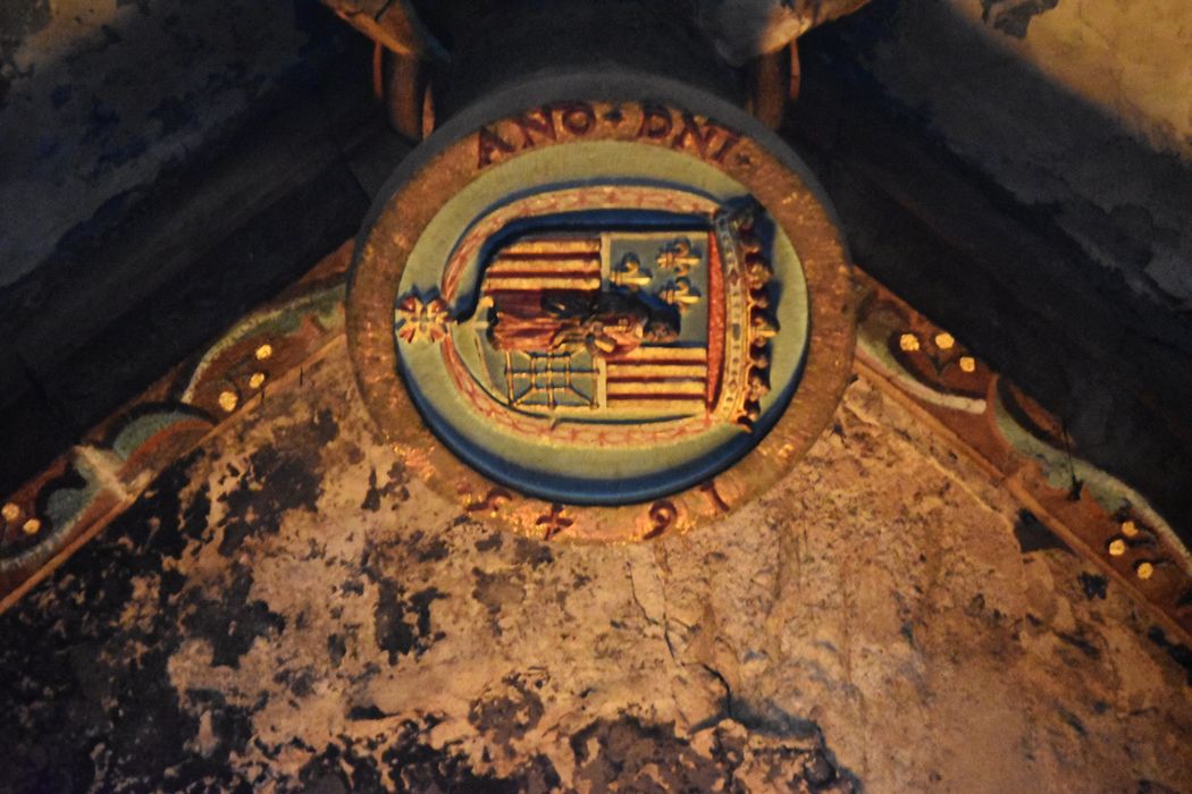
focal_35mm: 218
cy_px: 397
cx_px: 596
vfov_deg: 6.3
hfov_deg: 9.5
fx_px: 7201
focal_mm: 145
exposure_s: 1/20
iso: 12800
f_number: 5
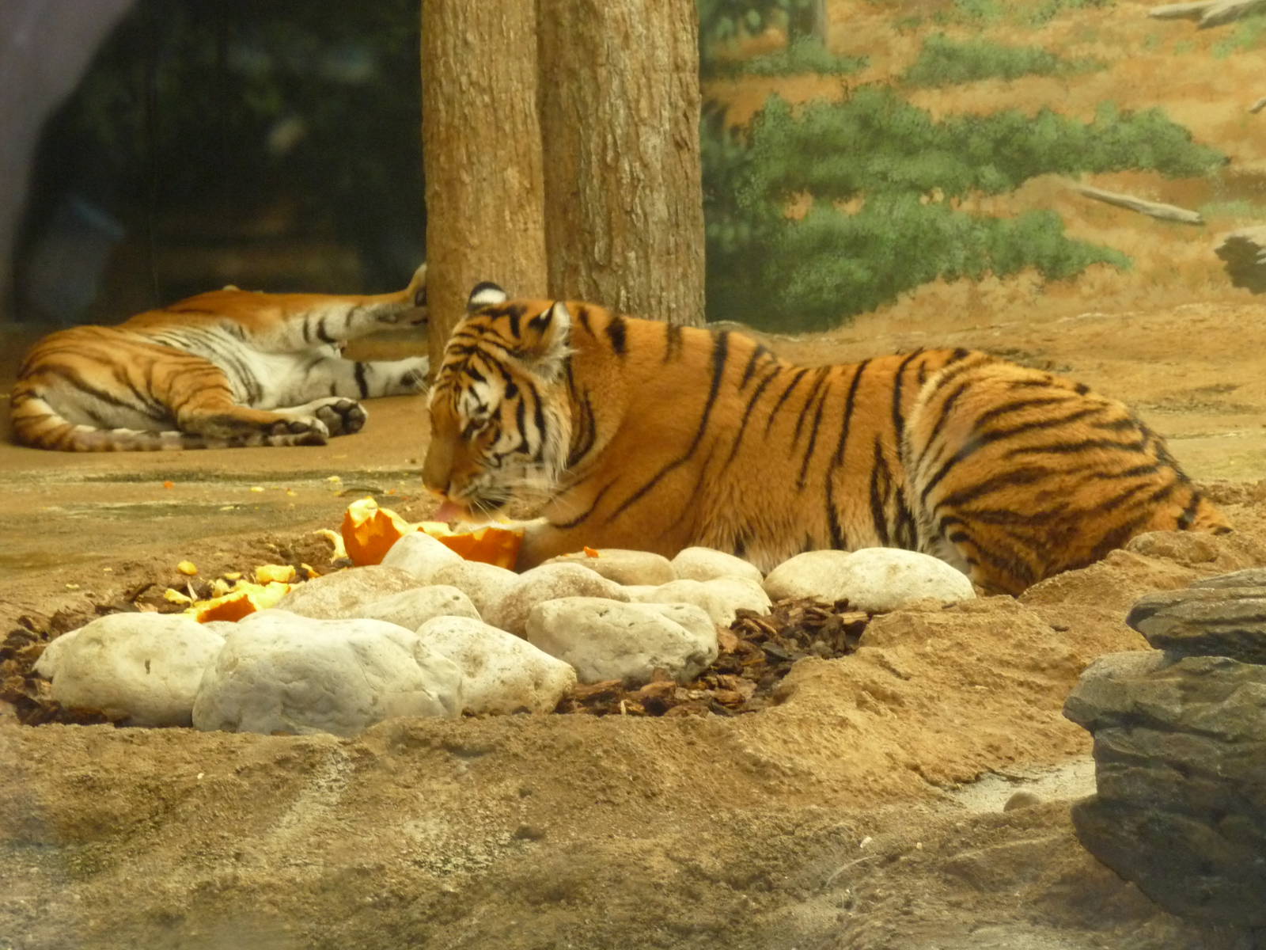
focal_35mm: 128
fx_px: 4681
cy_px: 475
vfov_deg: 11.6
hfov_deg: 15.4
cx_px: 633
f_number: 4.7
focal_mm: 21.8
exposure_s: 1/40
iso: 400
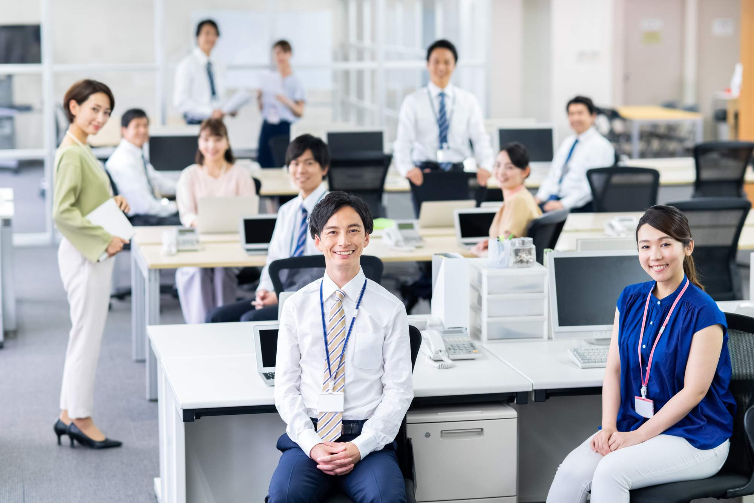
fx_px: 1780
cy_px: 252
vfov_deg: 16.1
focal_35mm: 85
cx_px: 377
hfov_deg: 23.9
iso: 500
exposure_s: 1/160
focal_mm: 85
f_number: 2.8
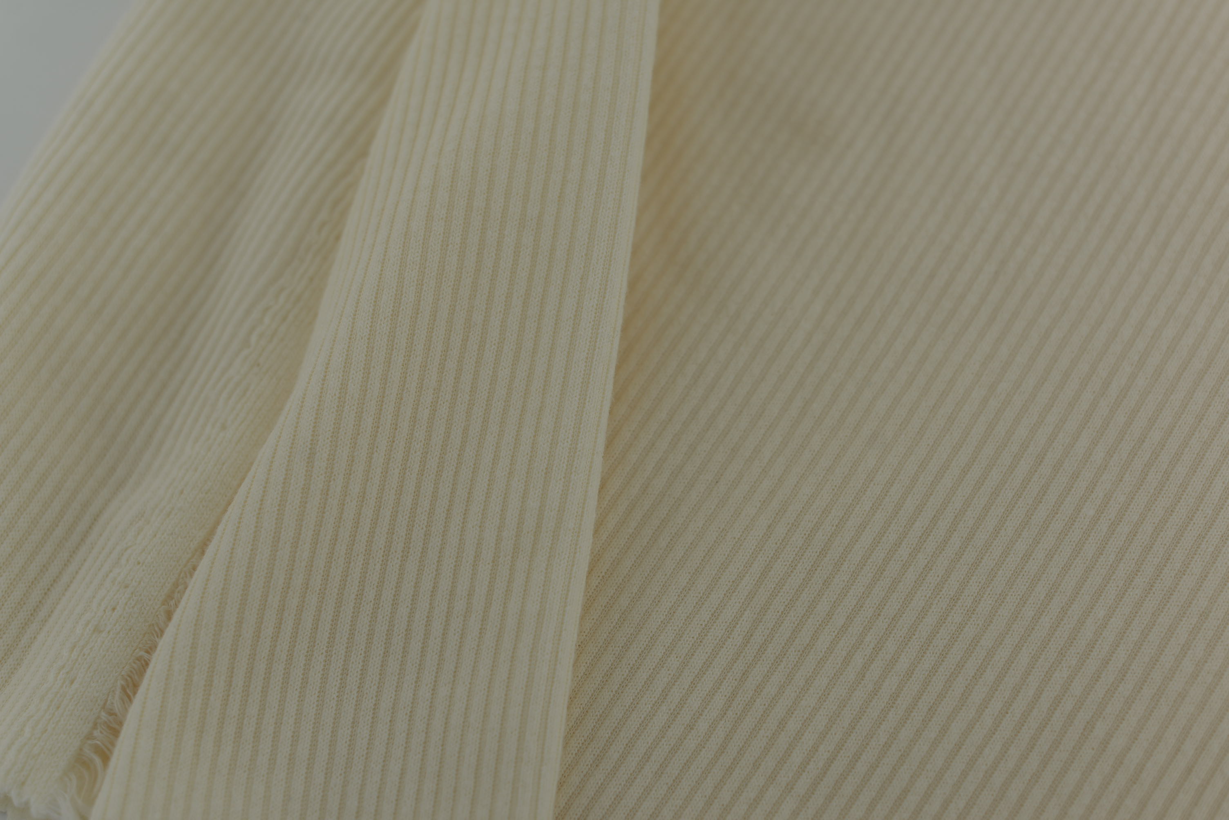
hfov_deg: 39.6
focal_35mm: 50
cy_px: 410
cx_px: 614
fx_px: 1708
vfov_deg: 27.0
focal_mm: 50
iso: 100
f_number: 3.5
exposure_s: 1/400
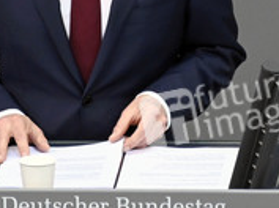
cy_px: 33
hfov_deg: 1.8
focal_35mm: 1088
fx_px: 8751
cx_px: 77
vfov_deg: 1.4
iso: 6400
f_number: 5.6
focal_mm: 500
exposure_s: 1/400
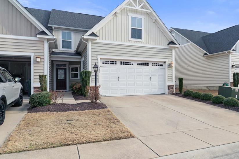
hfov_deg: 71.0
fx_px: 166
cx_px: 139
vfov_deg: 51.1
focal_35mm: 25
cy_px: 71
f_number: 9
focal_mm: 20
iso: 400
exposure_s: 1/200
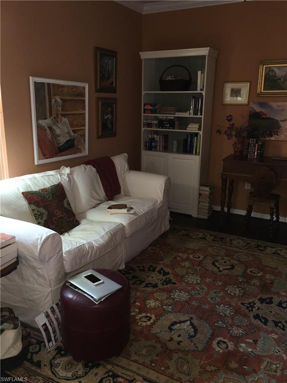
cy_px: 192
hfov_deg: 48.2
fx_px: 321
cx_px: 144
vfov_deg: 61.7
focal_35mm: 29
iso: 50
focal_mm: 4.15
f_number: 2.2
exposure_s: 1/17
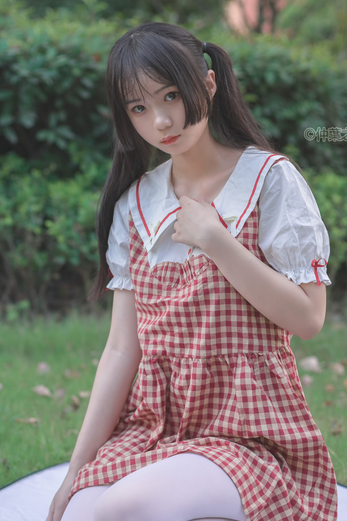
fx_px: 1099
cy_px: 237
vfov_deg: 26.6
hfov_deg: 17.9
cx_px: 158
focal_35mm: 76
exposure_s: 1/160
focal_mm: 50
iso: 100
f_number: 2.5
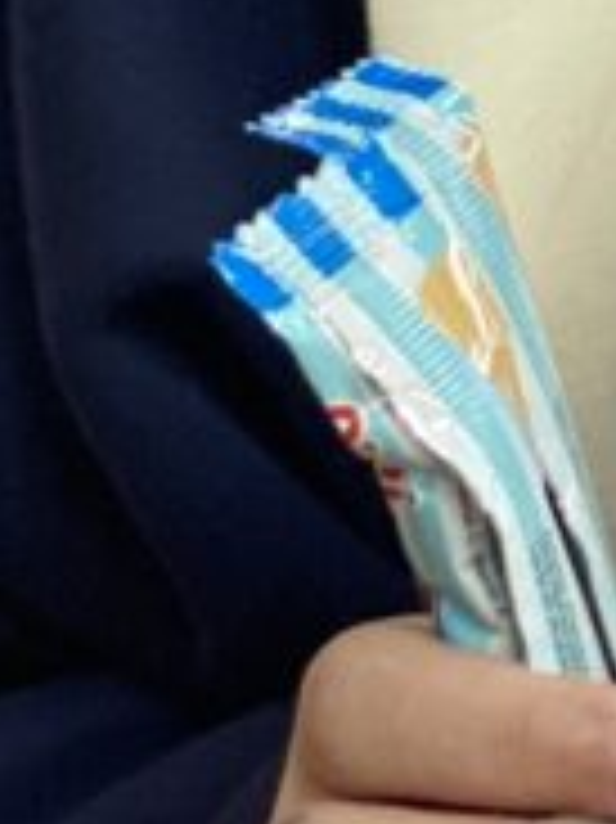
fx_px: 9003
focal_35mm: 379
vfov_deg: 5.2
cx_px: 1520
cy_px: -349
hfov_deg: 3.8
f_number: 2
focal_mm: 6
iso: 160
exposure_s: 1/100
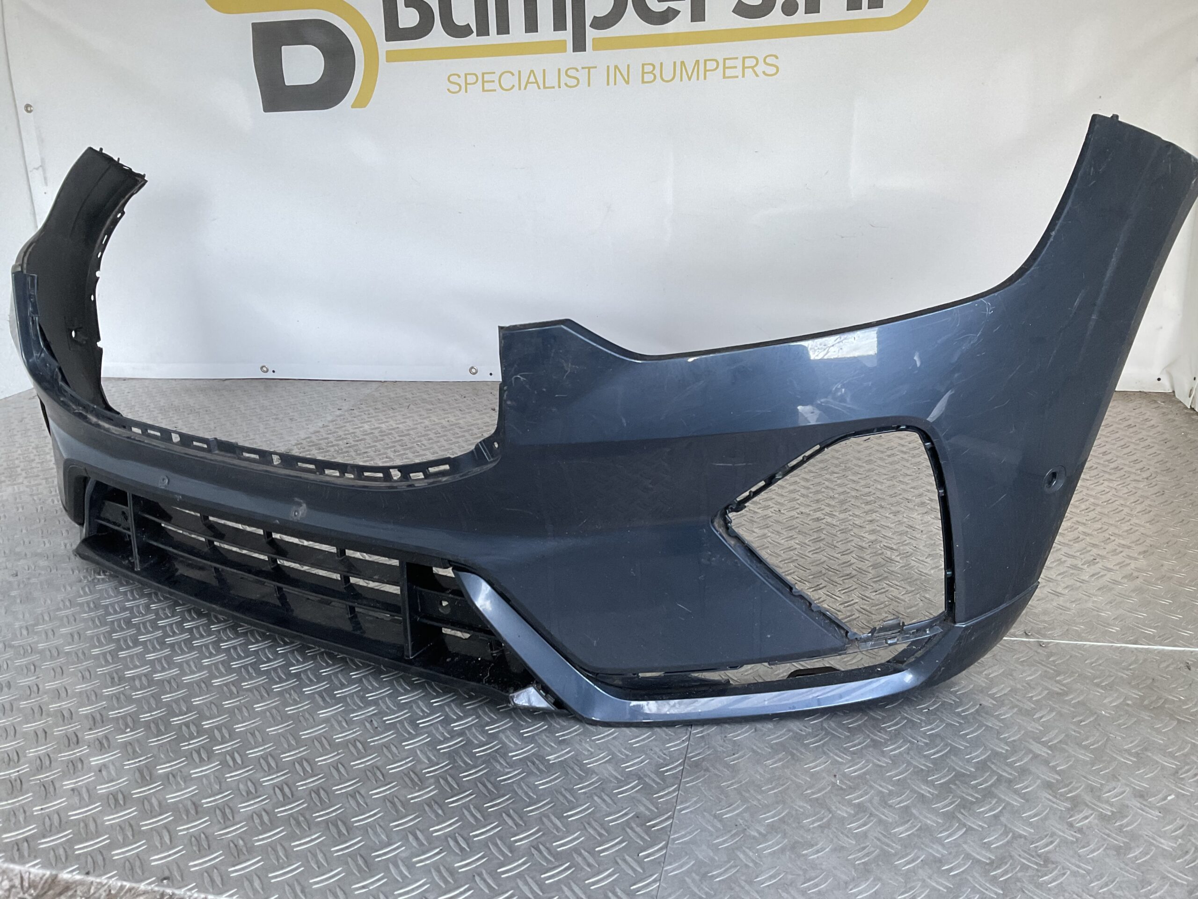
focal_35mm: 29
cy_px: 450
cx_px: 599
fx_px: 1004
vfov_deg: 48.2
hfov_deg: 61.7
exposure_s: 1/60
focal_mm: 3
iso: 64
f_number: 1.8
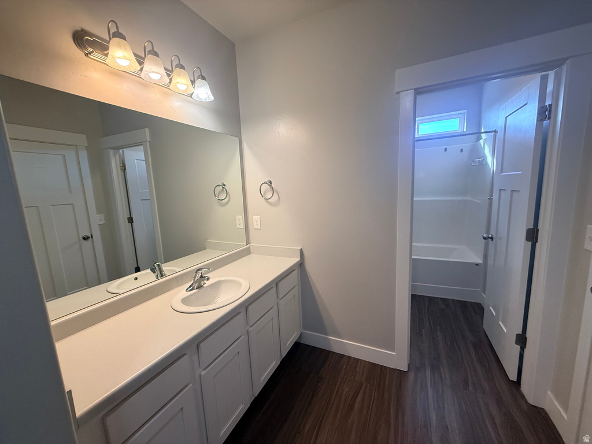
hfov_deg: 102.1
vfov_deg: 85.7
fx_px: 239
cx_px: 296
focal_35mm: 14
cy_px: 222
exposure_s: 1/120
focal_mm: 2.22
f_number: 2.2
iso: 200
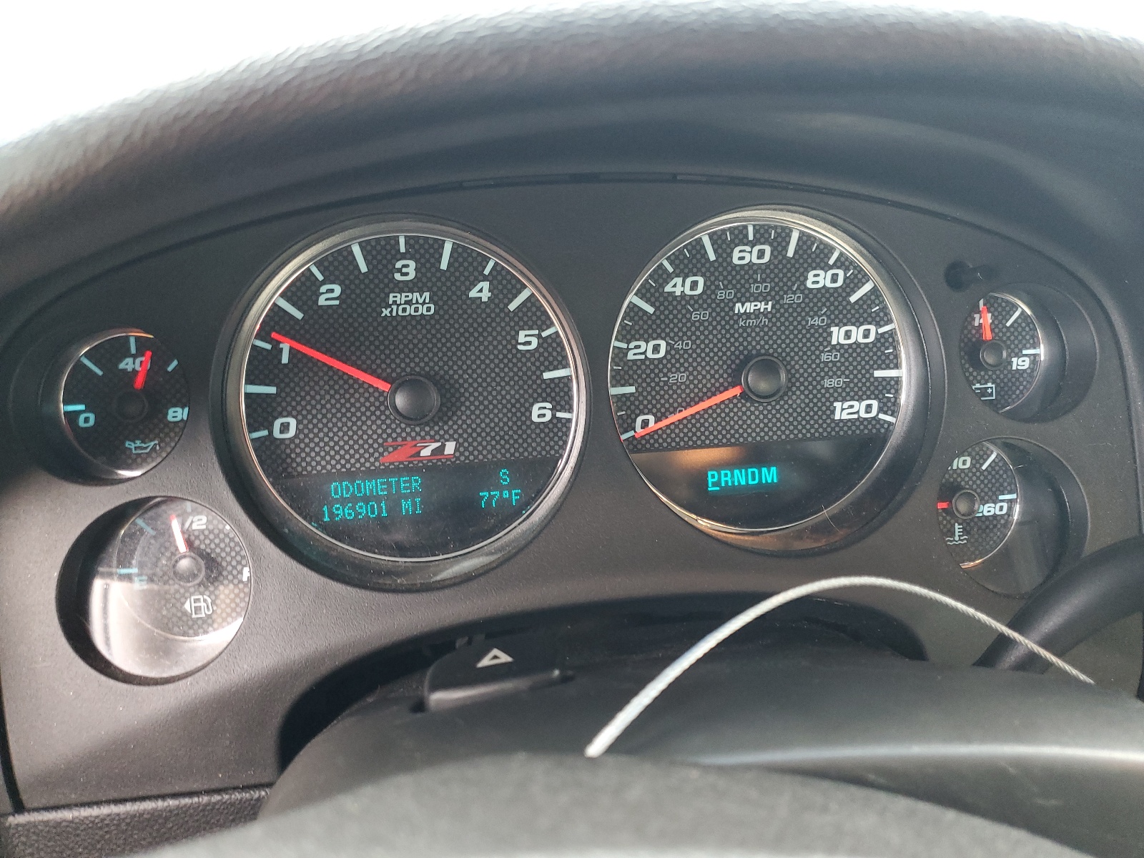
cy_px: 429
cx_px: 572
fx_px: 859
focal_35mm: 26
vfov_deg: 53.1
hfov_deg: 67.3
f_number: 1.5
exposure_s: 1/60.2
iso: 147
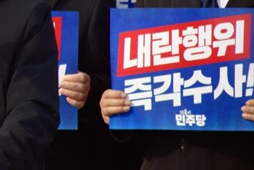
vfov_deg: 1.6
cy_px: 11
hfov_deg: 2.4
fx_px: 6037
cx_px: -100
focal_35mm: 855
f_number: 6.3
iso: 100
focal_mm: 200
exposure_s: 1/640
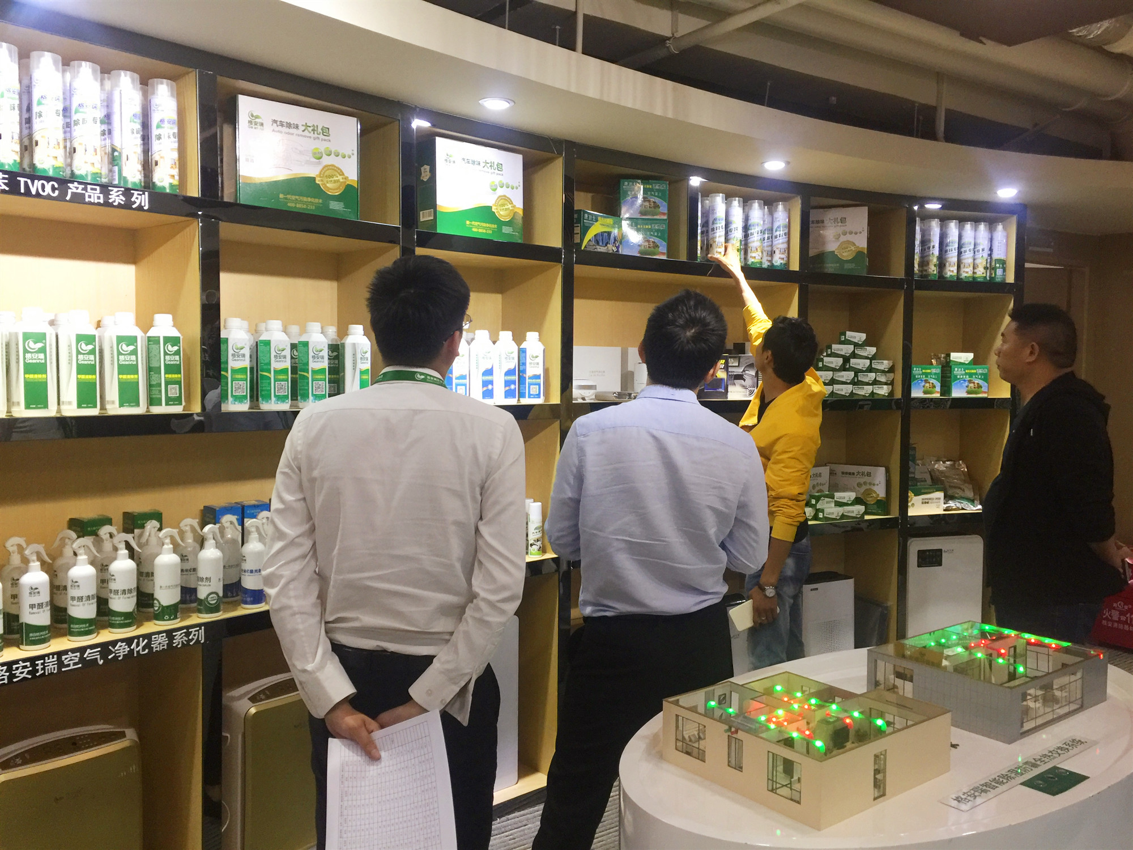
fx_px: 949
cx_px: 566
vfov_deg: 48.2
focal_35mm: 29
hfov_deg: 61.7
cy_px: 425
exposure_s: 1/17
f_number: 2.2
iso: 80
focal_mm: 4.15
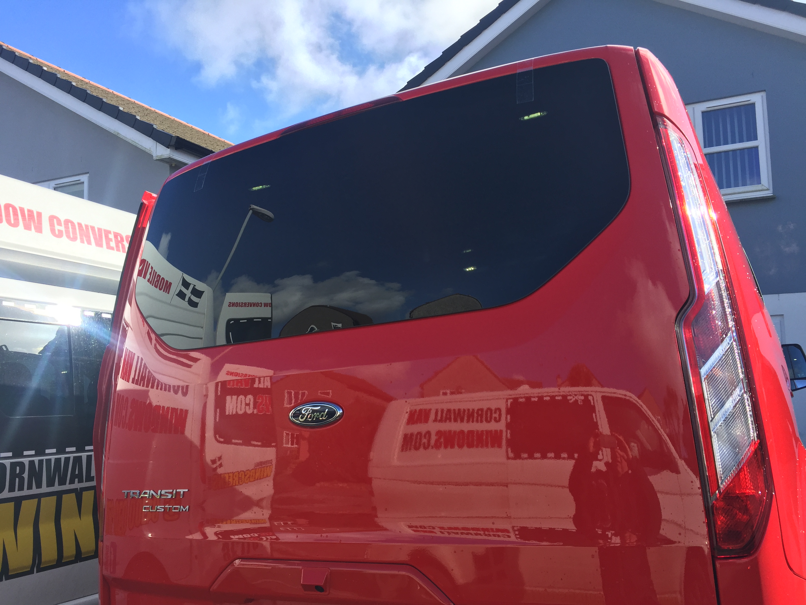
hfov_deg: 61.7
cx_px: 403
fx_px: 675
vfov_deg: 48.2
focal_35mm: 29
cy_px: 302
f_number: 2.2
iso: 32
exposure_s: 1/964
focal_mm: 4.15
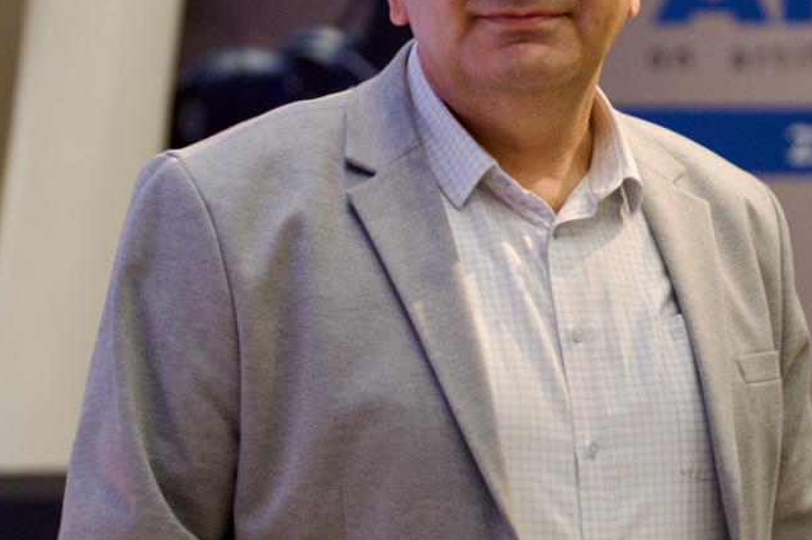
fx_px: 2480
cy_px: 191
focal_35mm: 110
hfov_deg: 18.5
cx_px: 613
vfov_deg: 12.4
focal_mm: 55
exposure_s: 1/320
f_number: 2.8
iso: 800
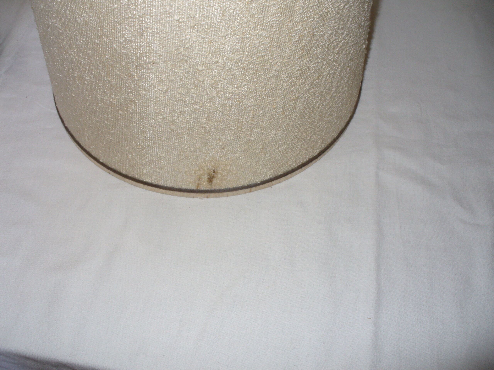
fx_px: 528
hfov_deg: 50.1
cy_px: 185
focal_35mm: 37
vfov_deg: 38.7
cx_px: 247
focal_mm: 6.1
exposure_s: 1/30
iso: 100
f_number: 2.8
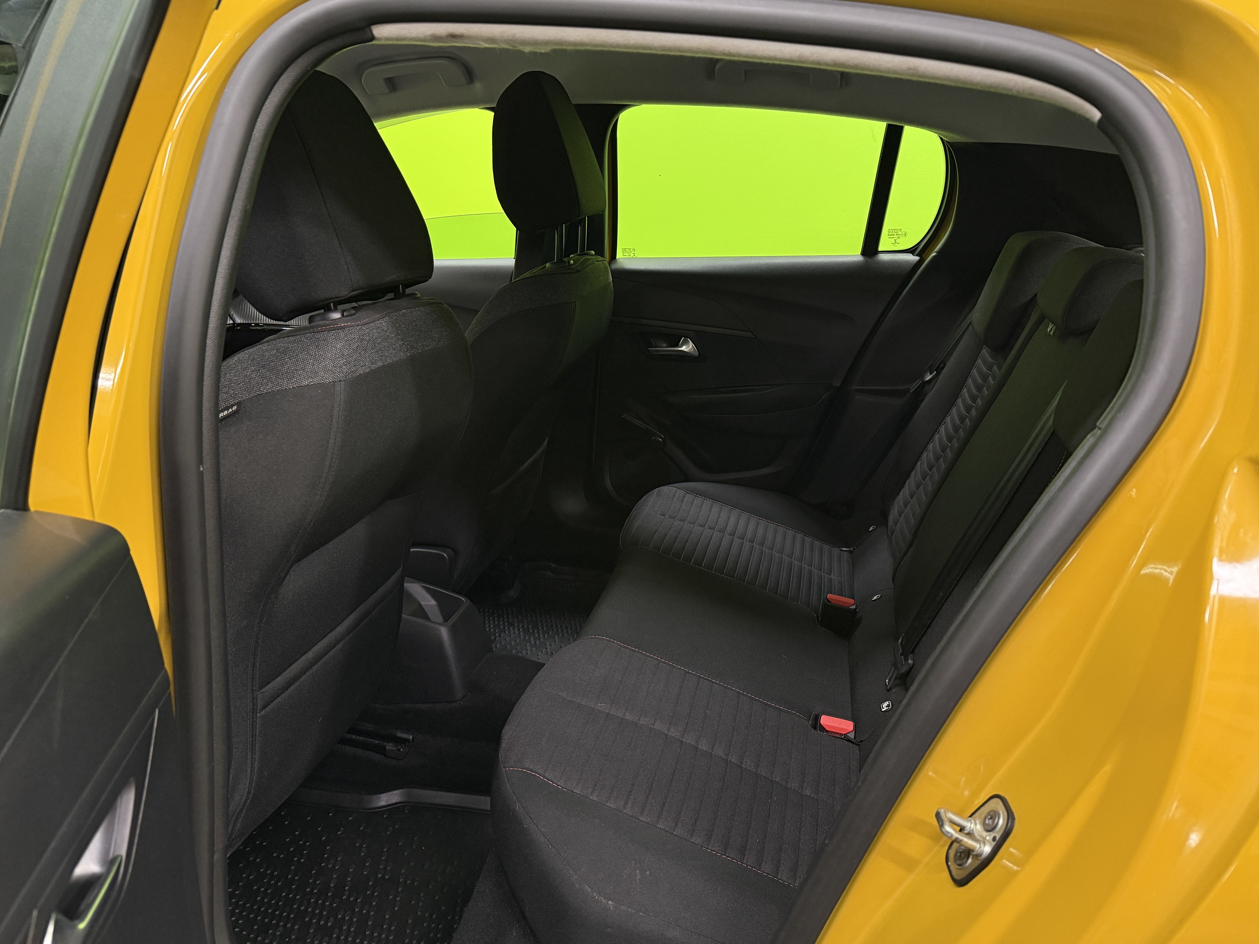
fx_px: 909
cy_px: 464
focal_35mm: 25
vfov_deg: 54.9
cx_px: 614
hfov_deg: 69.4
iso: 320
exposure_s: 1/50
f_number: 1.78
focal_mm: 6.76
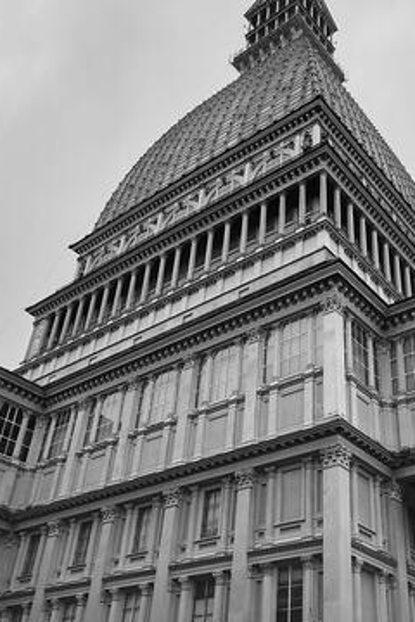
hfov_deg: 37.4
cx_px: 280
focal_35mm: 35
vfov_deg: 54.4
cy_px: 339
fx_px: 605
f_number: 8
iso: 320
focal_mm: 14
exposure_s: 1/180
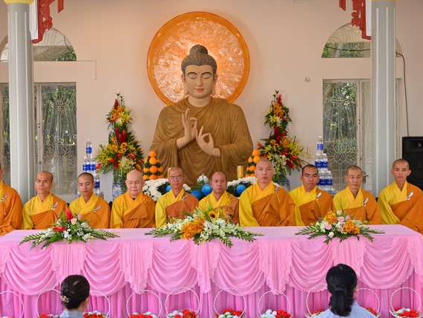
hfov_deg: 33.8
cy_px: 159
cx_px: 194
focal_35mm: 57
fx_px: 697
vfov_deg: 25.7
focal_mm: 52
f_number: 5
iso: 320
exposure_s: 1/125
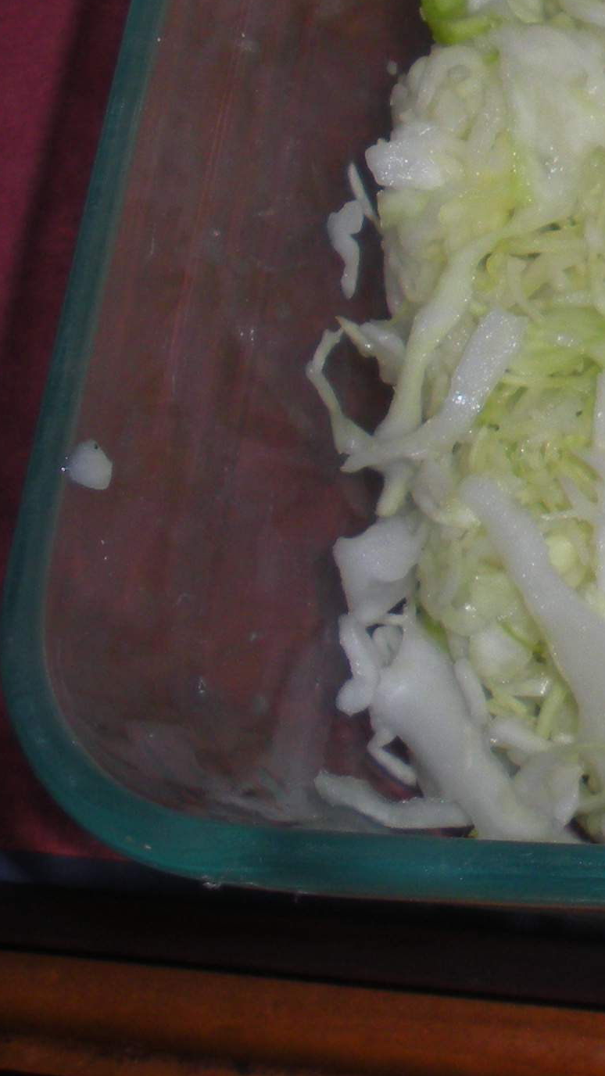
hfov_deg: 10.6
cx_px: 1253
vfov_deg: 20.2
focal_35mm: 104
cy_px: 134
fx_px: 2966
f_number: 3.5
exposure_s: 1/60
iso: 64
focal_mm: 6.3
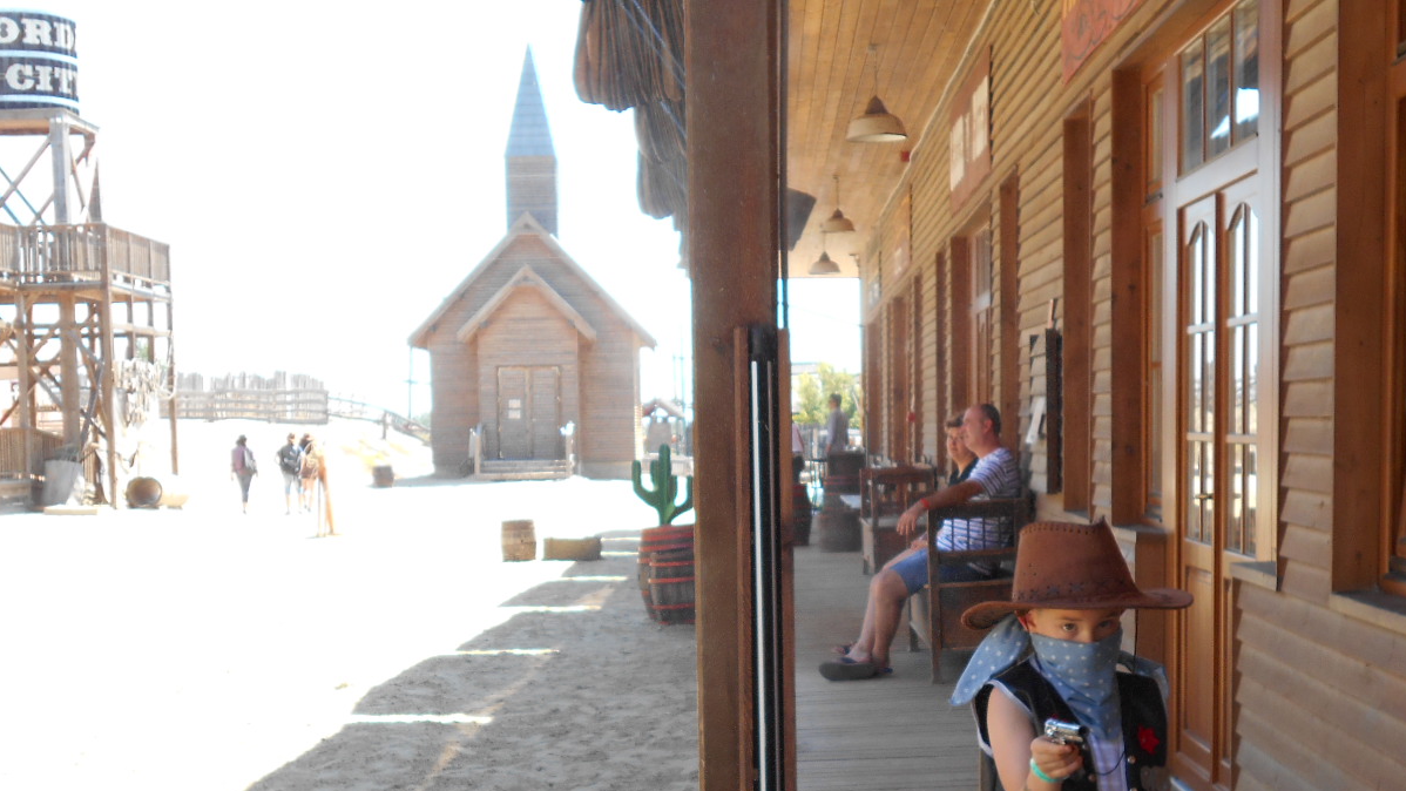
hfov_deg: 32.8
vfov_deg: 18.6
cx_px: 690
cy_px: 667
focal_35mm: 64
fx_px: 2386
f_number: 4.2
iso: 80
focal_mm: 7.7
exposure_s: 1/125
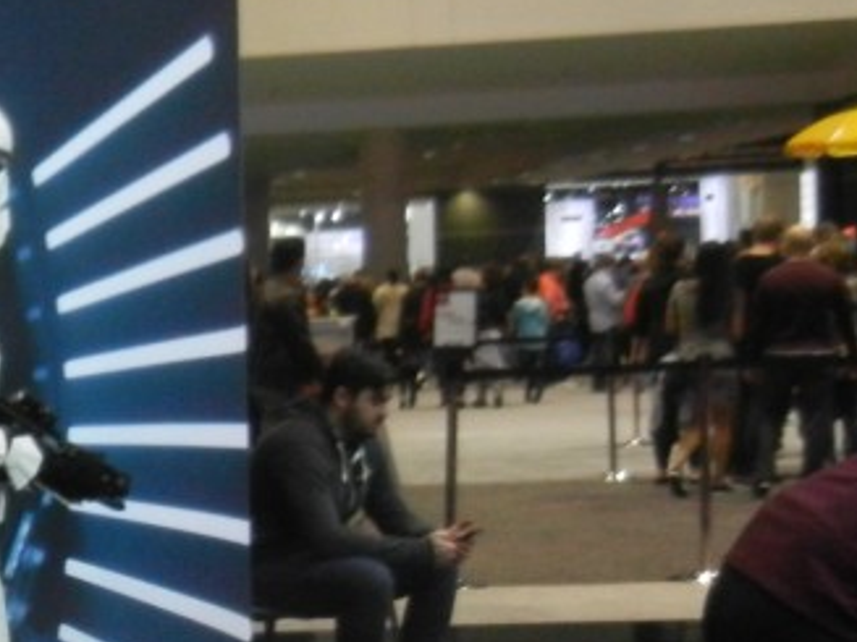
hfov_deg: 18.5
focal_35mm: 94
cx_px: -425
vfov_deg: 15.7
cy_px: 469
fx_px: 2326
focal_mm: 5.4
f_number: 3.5
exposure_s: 1/164
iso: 640
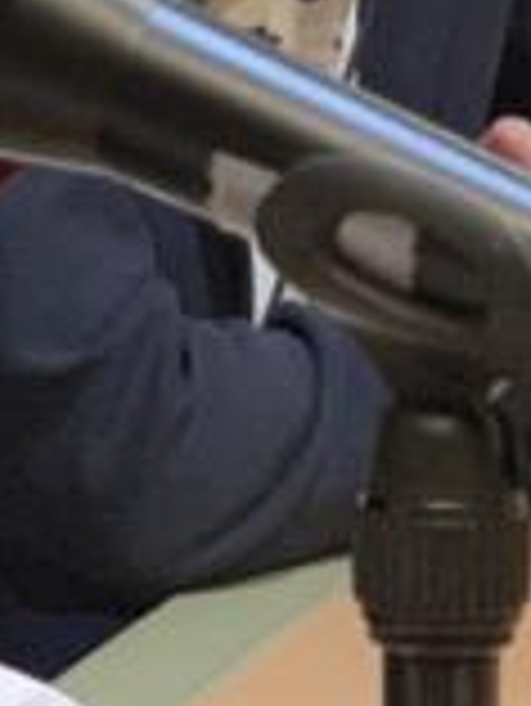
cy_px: -362
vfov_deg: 7.8
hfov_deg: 6.0
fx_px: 5086
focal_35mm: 249
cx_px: 63
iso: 320
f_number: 2.4
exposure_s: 1/50
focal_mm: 6
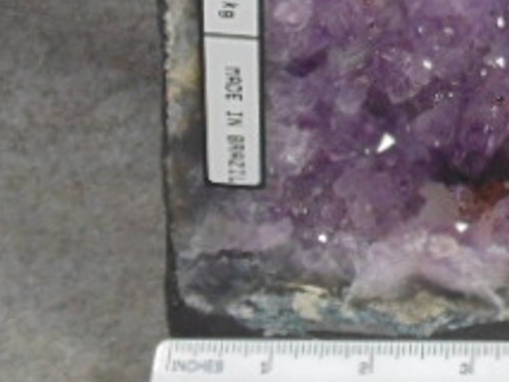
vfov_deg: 13.7
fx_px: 1500
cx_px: 624
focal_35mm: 102
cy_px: -176
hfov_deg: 18.2
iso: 320
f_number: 3.4
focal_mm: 6.2
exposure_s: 1/100
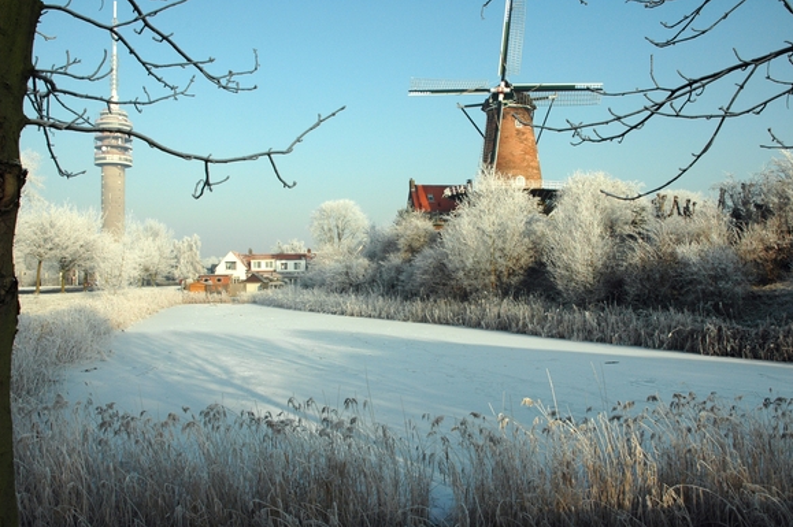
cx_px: 399
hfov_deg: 65.5
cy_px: 264
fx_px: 616
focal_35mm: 28
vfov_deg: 46.3
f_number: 10
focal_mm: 18
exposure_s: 1/400
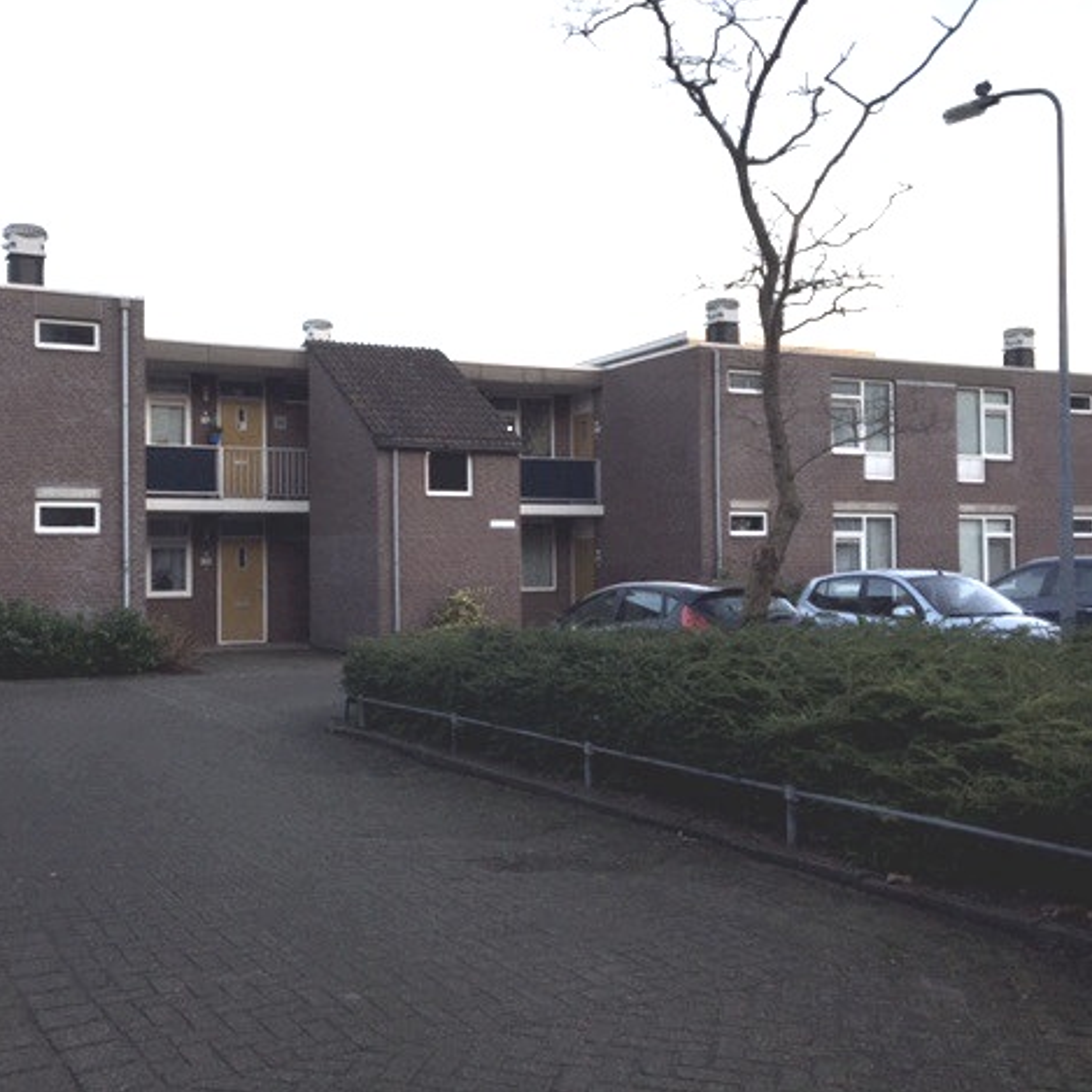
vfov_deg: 47.2
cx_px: 405
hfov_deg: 46.8
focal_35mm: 35
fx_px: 1249
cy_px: 536
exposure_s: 1/434
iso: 32
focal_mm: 4.15
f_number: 2.2
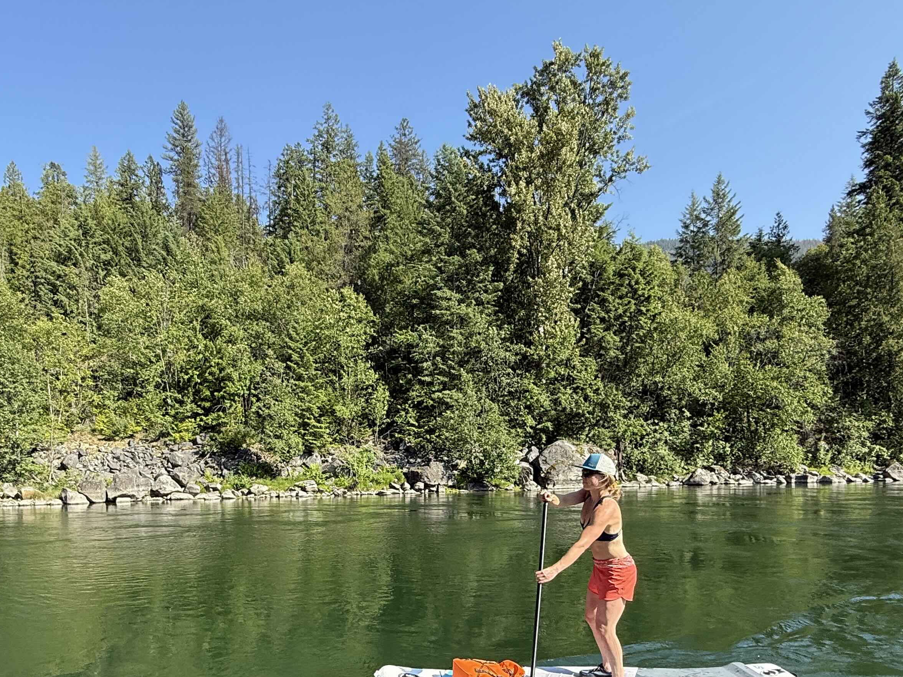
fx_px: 626
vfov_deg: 54.8
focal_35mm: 24
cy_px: 487
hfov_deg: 71.4
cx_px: 402
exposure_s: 1/799
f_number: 2.2
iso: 64
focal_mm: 2.22
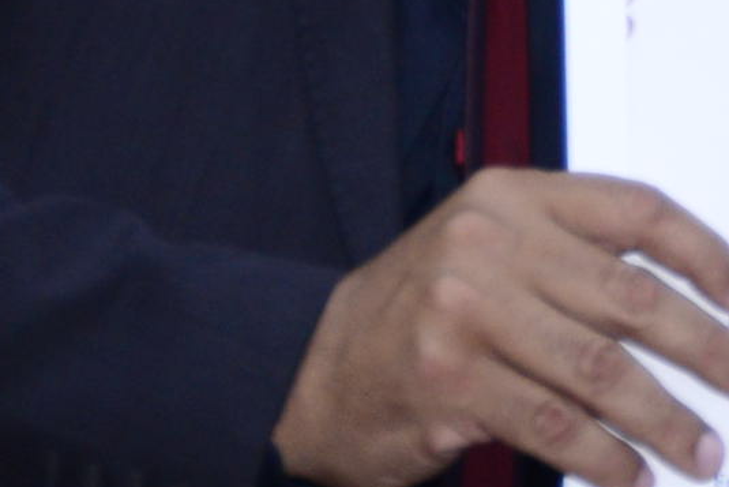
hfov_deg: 5.5
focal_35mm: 371
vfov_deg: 3.7
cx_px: 1145
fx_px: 7514
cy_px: -338
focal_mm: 66
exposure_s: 1/80
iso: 1600
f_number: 5.6
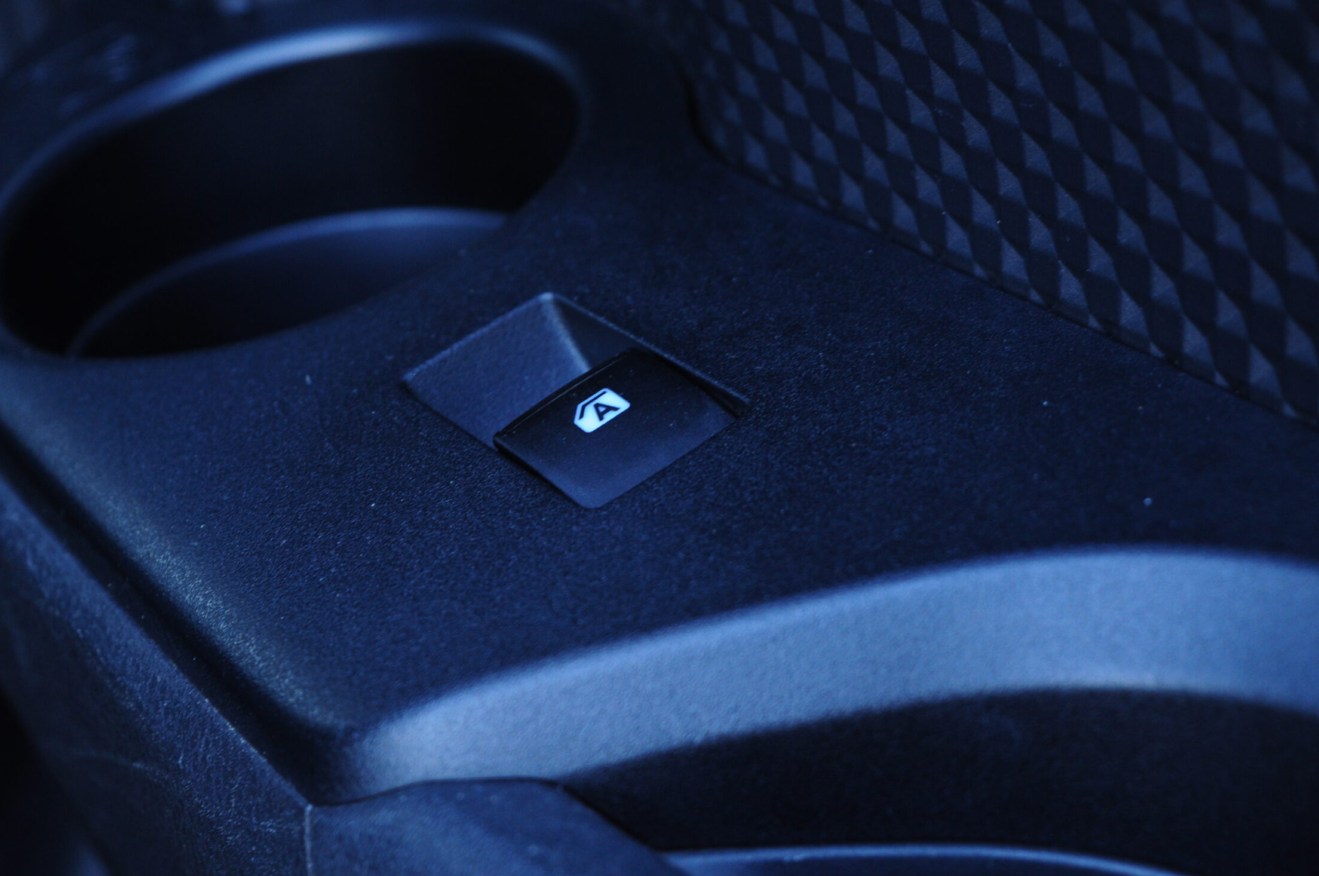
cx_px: 588
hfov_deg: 25.4
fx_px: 2927
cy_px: 418
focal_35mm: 80
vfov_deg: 17.0
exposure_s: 1/40
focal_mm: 46
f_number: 5.6
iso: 500
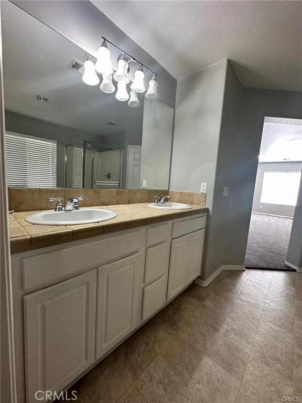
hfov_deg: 85.7
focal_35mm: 14
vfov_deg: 102.1
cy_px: 202
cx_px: 151
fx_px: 163
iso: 250
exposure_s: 1/60
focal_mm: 2.22
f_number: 2.2
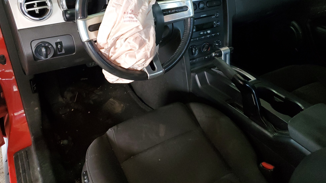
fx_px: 251
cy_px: 63
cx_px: 164
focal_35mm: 29
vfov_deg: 39.8
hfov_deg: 66.1
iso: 393
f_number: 1.5
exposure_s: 1/60.2
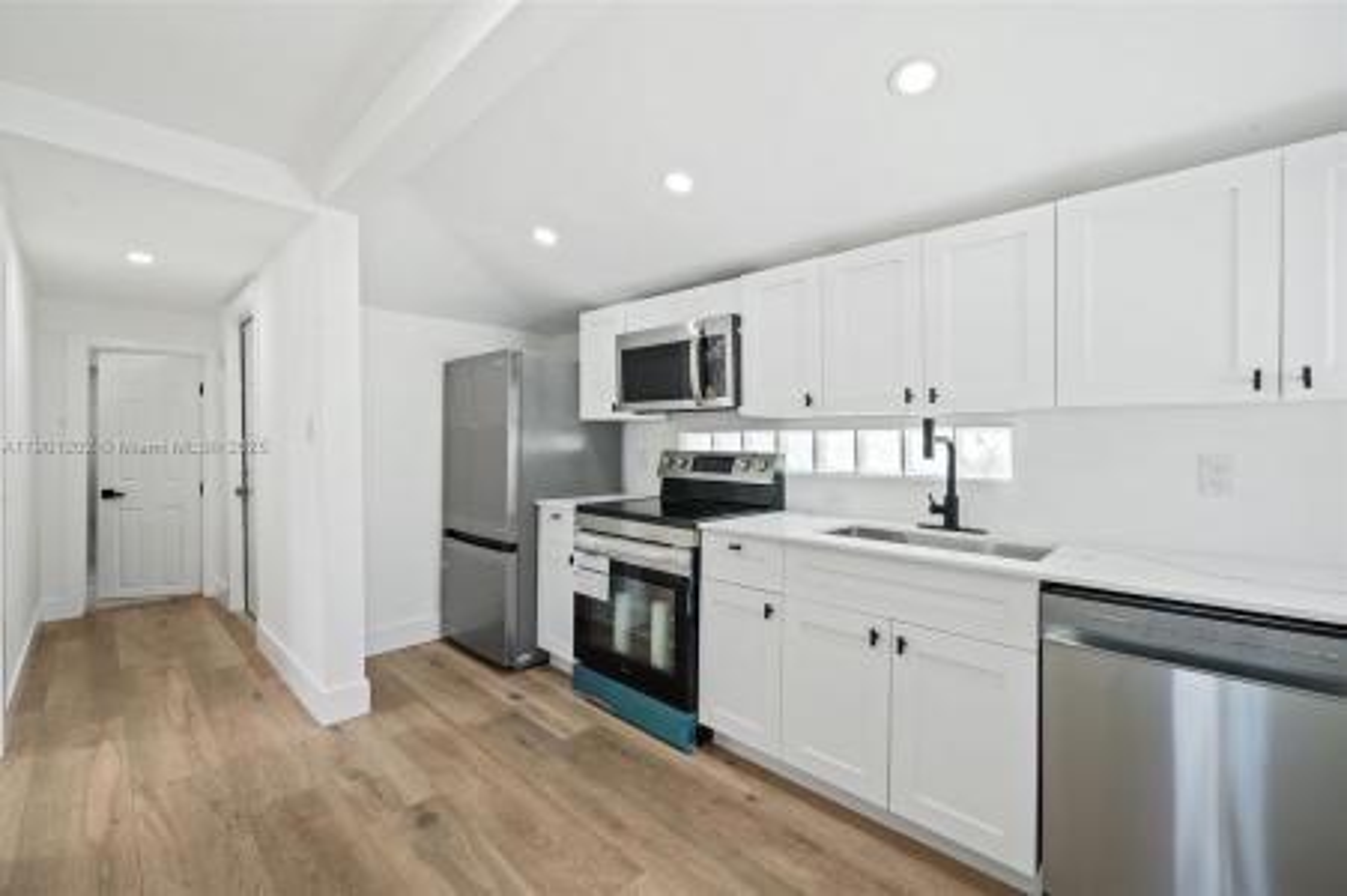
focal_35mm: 14
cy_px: 448
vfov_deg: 81.1
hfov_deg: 104.3
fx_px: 523
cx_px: 674
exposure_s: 1/5
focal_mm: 14
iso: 200
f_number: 8
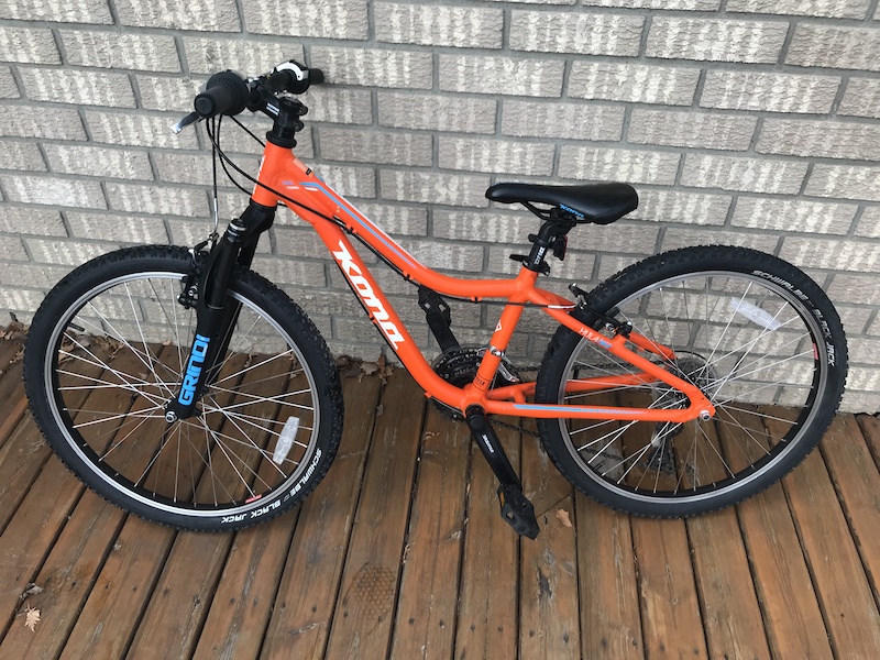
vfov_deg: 49.7
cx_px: 440
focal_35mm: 28
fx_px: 712
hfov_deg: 63.4
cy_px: 330
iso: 20
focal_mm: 3.99
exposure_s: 1/160
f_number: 1.8
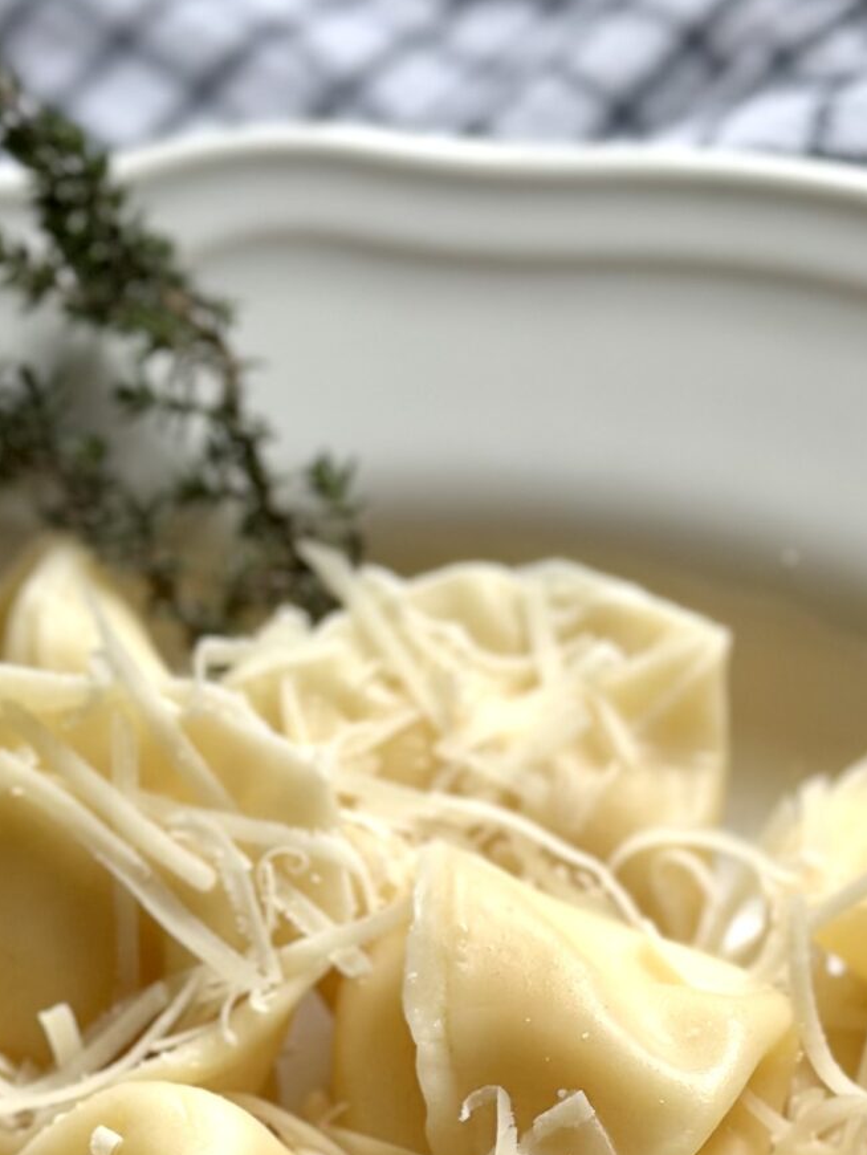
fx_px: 4705
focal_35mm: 141
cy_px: 1276
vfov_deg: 13.7
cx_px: 373
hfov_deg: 10.5
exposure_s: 1/308
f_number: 1.78
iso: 80
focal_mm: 6.86
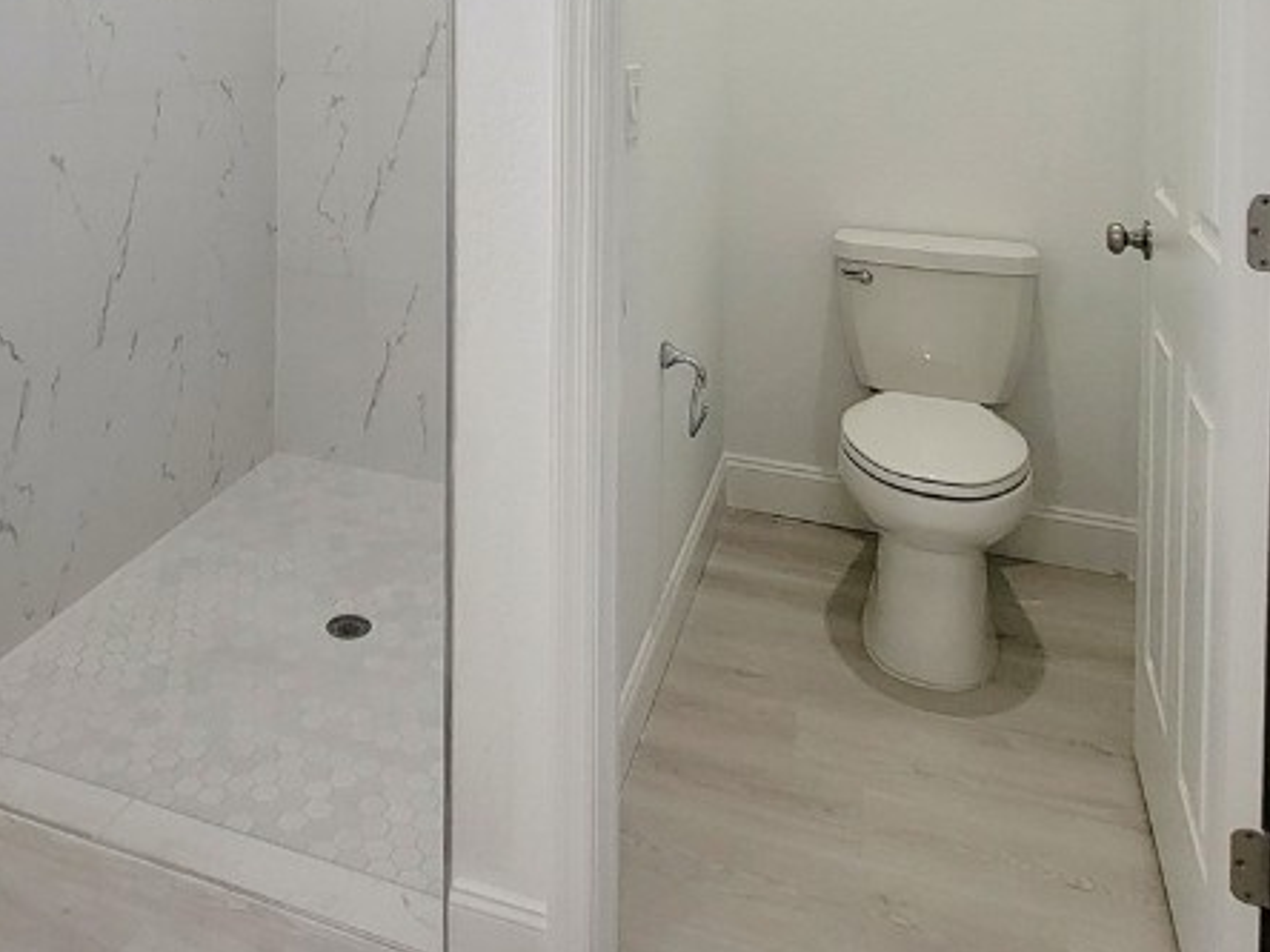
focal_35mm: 30
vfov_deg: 40.9
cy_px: 3
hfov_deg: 58.3
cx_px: 403
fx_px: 1101
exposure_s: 1/120
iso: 64
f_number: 2.2
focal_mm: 2.2
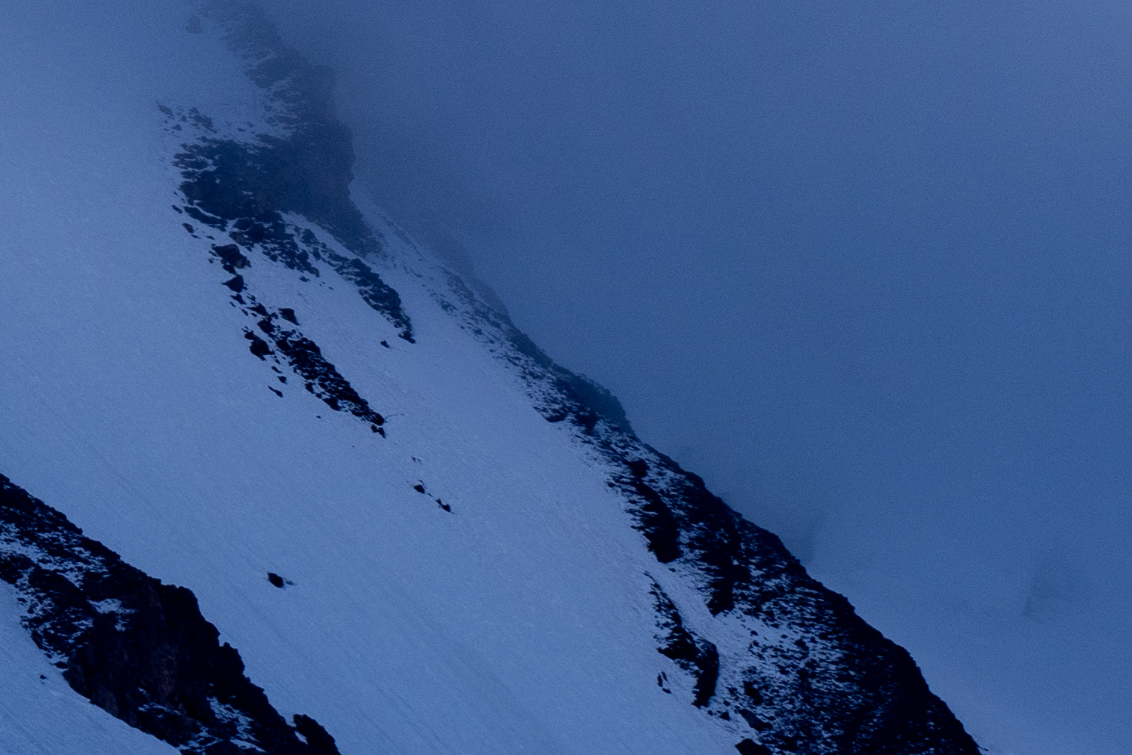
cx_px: -1692
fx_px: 24433
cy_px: -382
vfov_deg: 1.8
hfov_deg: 2.6
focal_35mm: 777
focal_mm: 135
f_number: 13
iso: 125
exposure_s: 1/640
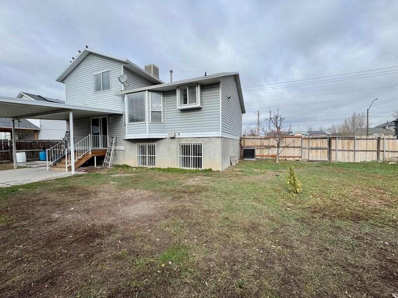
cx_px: 199
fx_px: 161
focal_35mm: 14
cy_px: 149
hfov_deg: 102.1
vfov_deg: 85.7
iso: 50
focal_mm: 2.22
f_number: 2.2
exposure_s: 1/1110
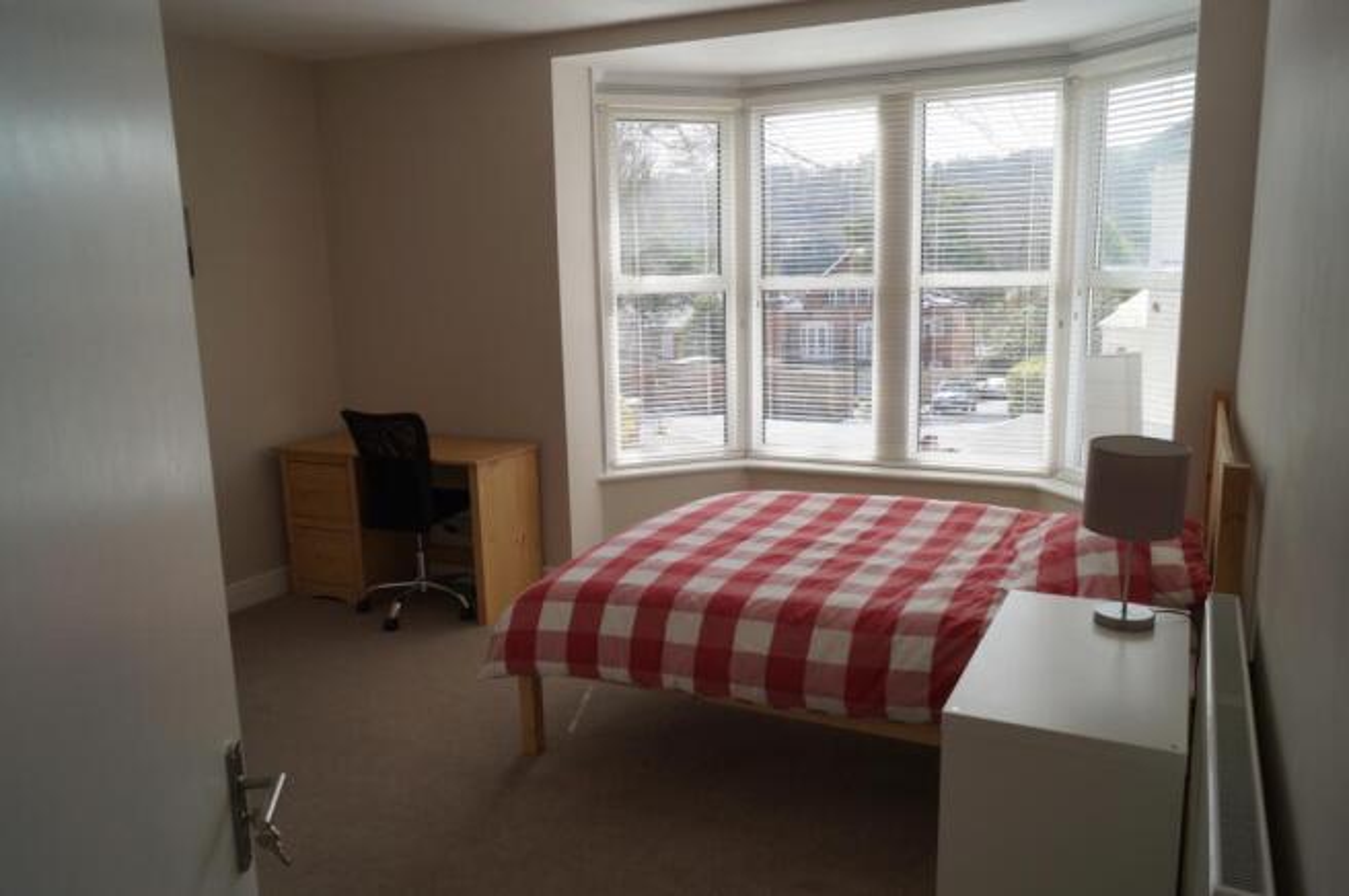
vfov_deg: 47.8
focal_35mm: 27
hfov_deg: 67.4
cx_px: 674
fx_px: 1011
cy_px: 448
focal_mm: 18
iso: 100
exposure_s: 1/125
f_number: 5.6
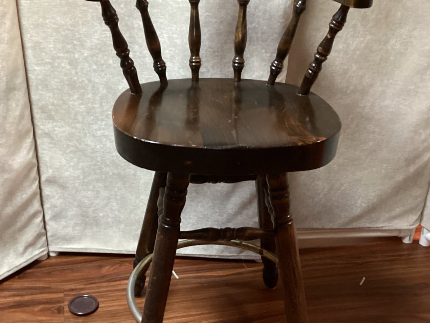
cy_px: 176
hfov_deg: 38.9
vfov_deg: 29.7
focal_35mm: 49
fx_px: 609
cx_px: 205
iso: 400
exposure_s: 1/30
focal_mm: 3.3
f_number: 2.4
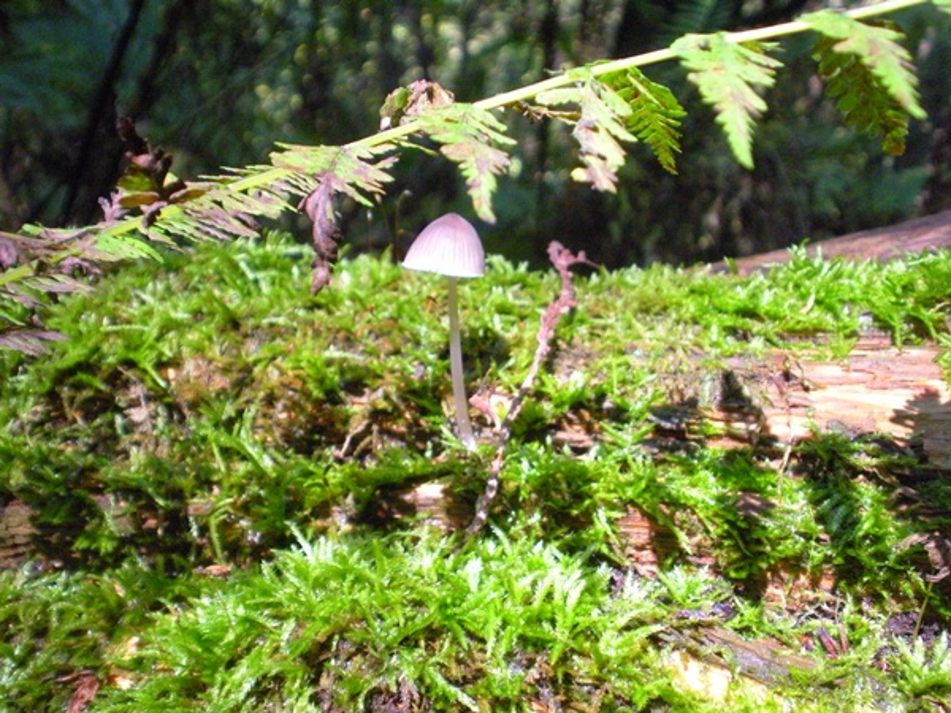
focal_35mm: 44
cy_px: 356
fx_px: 1209
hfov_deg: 42.9
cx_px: 476
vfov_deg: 32.9
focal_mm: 7.7
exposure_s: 1/140
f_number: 4
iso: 575
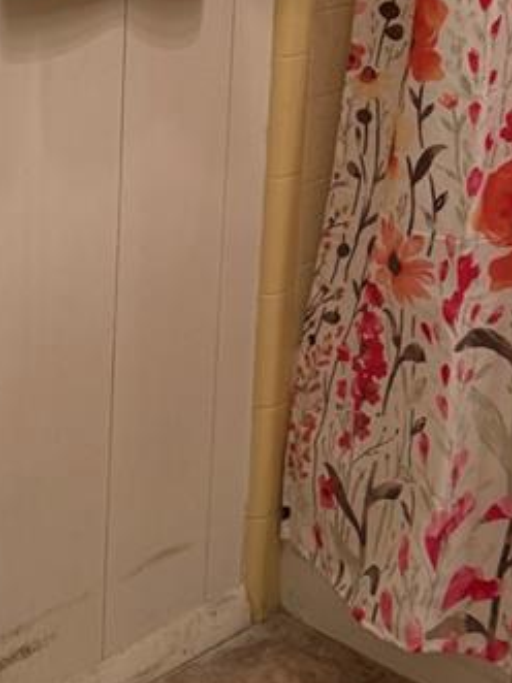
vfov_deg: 22.0
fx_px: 1717
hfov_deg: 16.9
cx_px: 204
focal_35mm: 87
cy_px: 64
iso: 160
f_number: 1.78
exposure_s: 1/60
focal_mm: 6.76
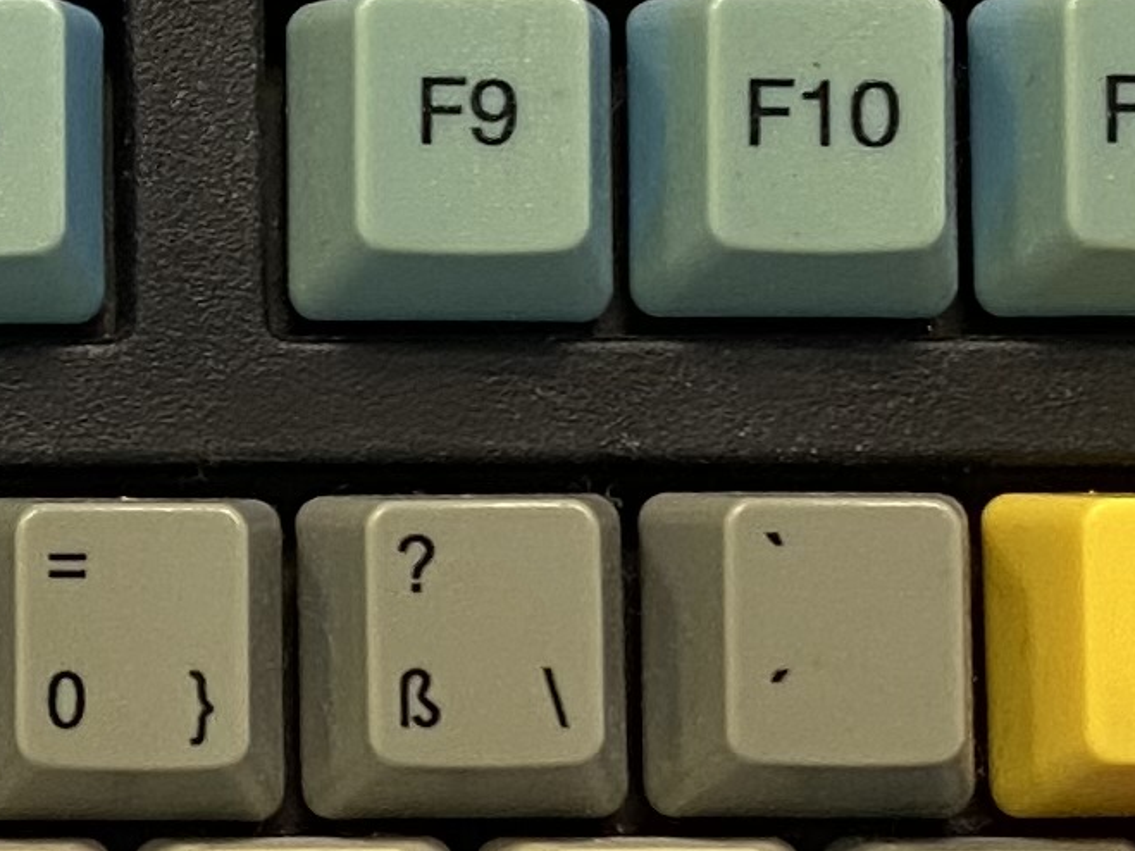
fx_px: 5212
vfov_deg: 9.3
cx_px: -215
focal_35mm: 159
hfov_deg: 12.2
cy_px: 188
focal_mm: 4.25
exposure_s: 1/50
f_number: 1.8
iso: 80
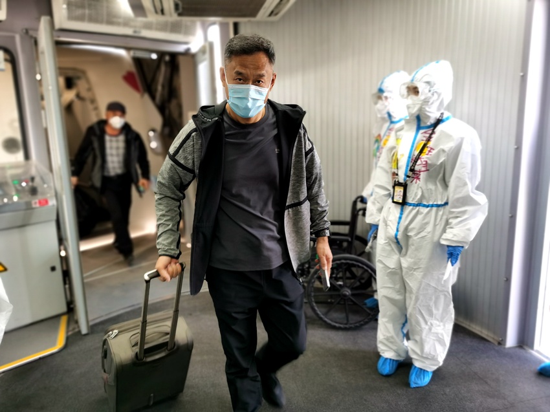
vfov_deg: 51.3
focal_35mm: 27
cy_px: 206
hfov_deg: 65.3
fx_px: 429
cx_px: 275
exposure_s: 1/100
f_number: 1.6
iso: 125
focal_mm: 5.56
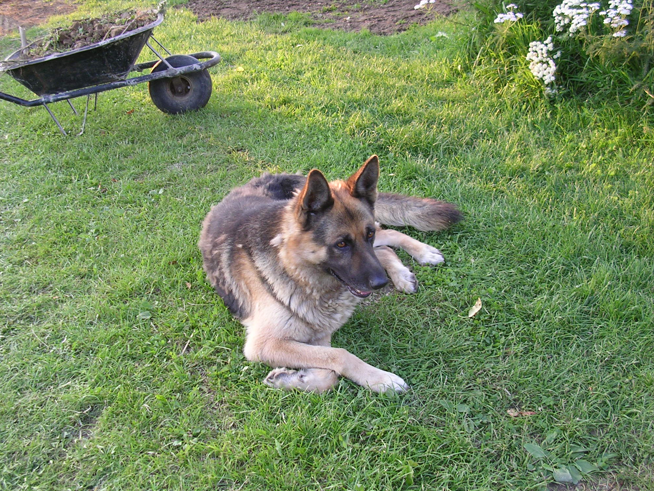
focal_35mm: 39
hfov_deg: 47.9
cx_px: 333
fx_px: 737
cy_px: 250
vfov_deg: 36.8
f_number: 2.8
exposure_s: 1/30.7
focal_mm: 5.8
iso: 50
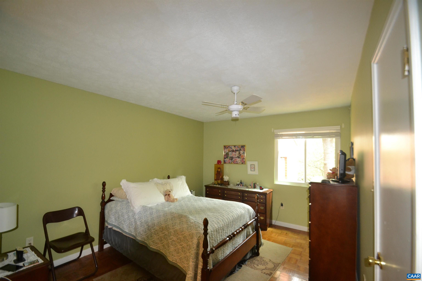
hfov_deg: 100.4
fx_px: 176
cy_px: 140
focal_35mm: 15
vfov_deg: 77.3
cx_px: 211
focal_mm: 10
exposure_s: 1/60
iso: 1400
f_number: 3.5
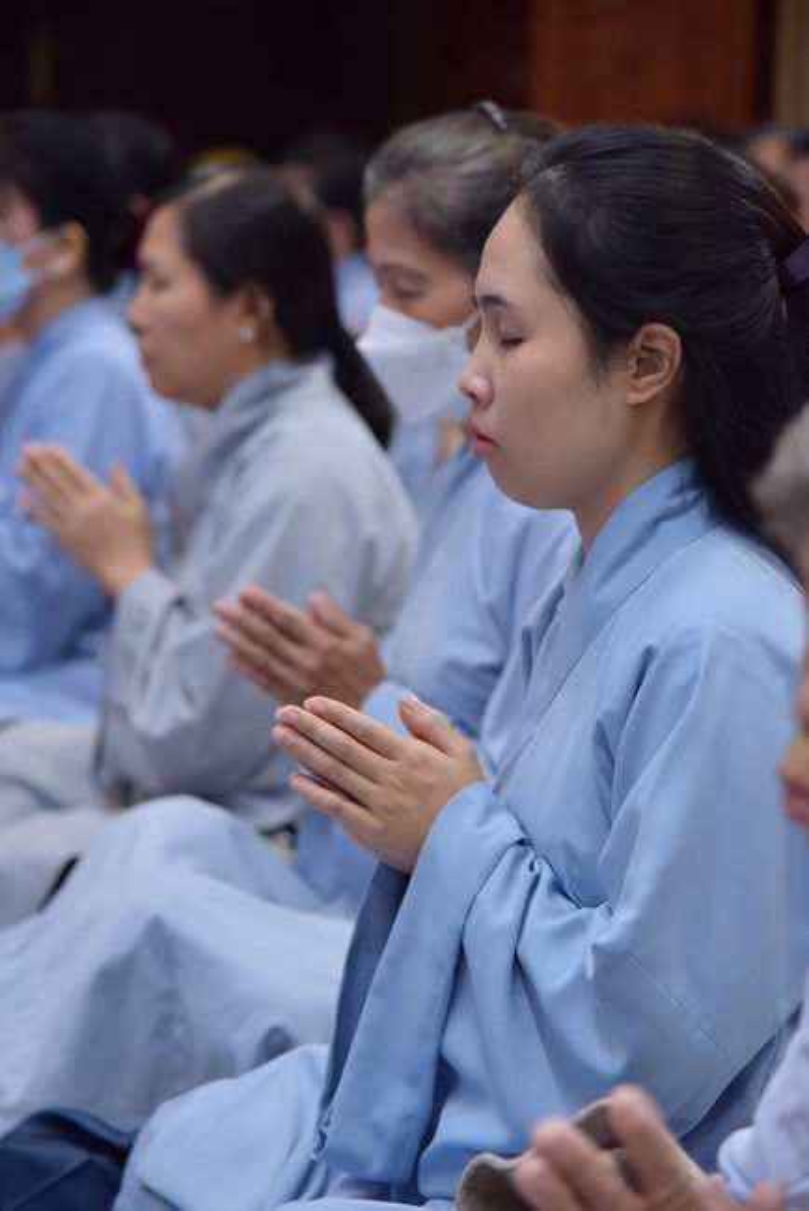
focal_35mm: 120
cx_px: 404
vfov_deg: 17.1
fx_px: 4040
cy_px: 606
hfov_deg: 11.4
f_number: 4.5
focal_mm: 120
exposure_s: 1/160
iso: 1000
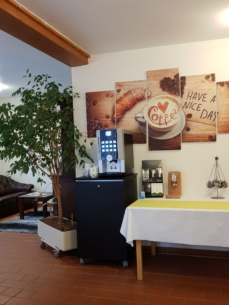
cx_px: 114
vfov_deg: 67.3
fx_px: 229
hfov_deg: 53.1
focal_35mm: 26
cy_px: 152
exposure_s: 1/20
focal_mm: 4.2
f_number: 1.7
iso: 200
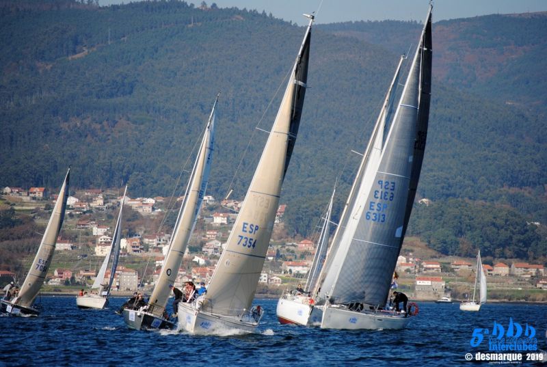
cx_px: 274
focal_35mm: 240
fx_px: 3654
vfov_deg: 5.8
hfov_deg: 8.6
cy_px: 184
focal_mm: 160
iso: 200
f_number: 5.3
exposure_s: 1/1250
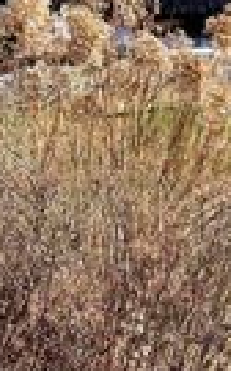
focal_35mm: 102
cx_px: 14
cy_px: -29
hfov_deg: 12.7
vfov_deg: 19.6
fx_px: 1031
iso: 32
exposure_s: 1/1435
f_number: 1.6
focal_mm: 4.2
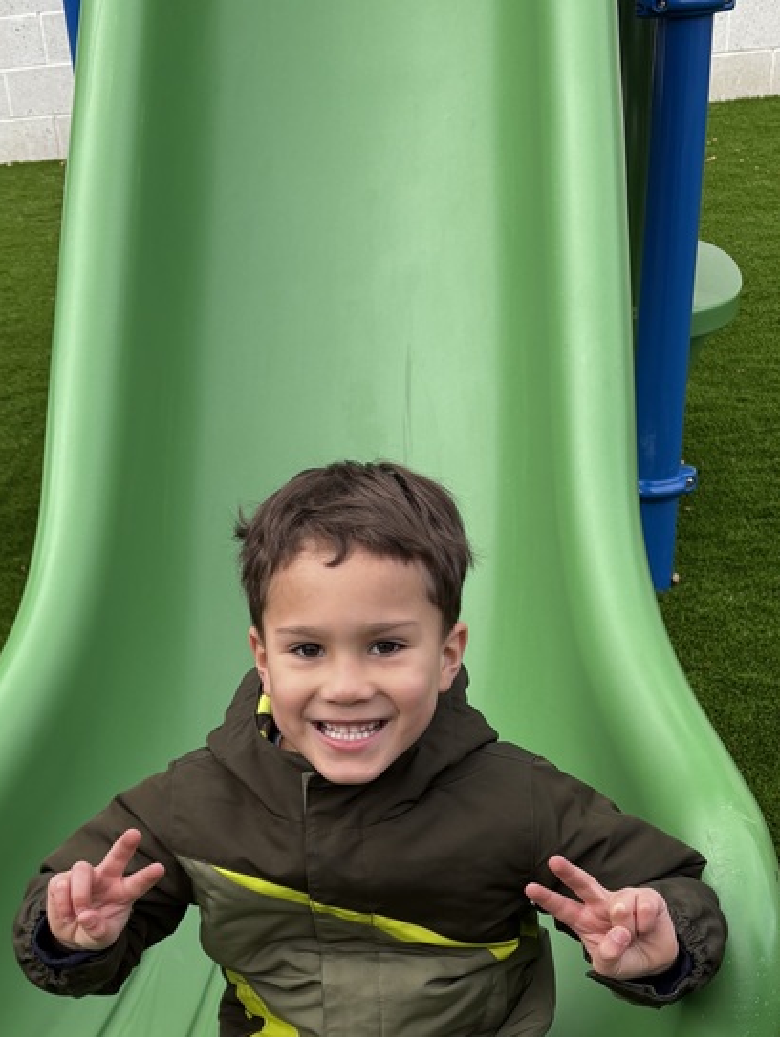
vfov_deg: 36.1
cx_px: 258
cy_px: 963
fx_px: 1470
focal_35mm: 49
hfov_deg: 29.5
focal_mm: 5.96
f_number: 1.6
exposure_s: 1/791
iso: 50
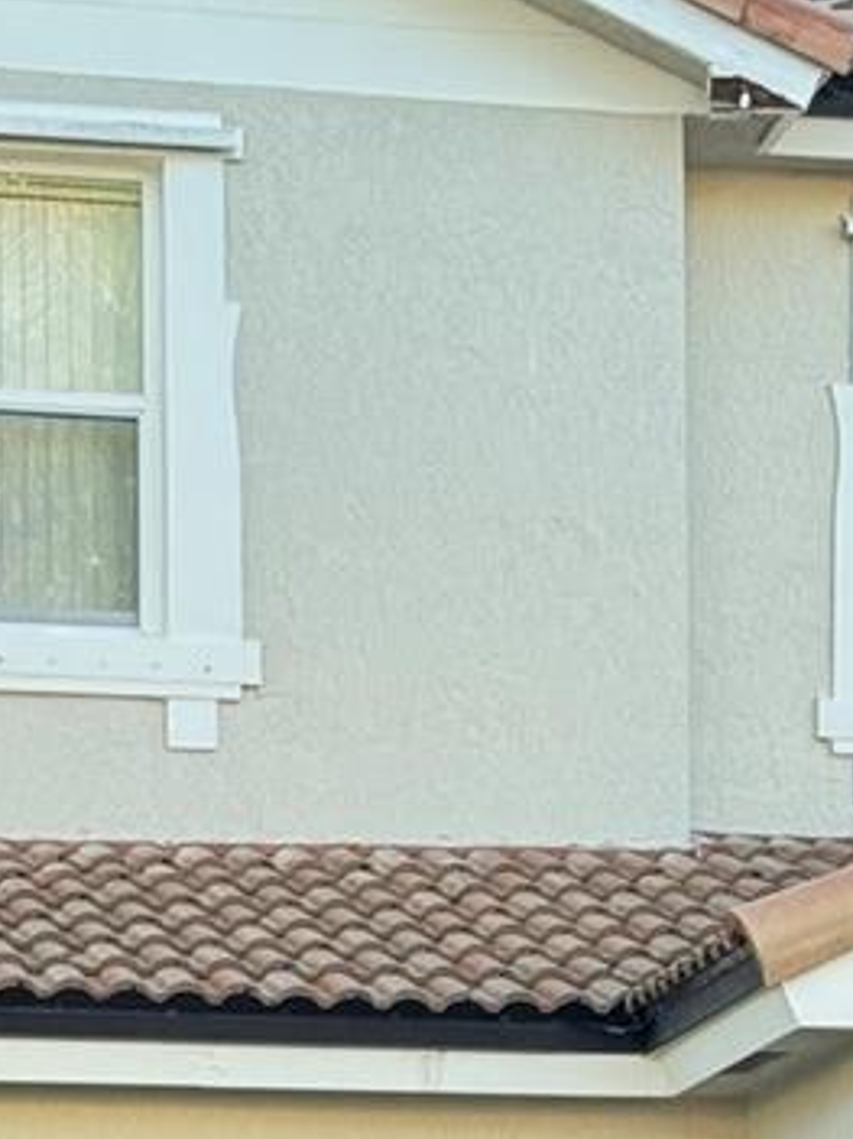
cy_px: 1558
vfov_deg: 11.7
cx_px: 610
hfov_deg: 9.0
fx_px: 5392
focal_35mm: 164
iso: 64
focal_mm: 6.76
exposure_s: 1/176
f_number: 1.78
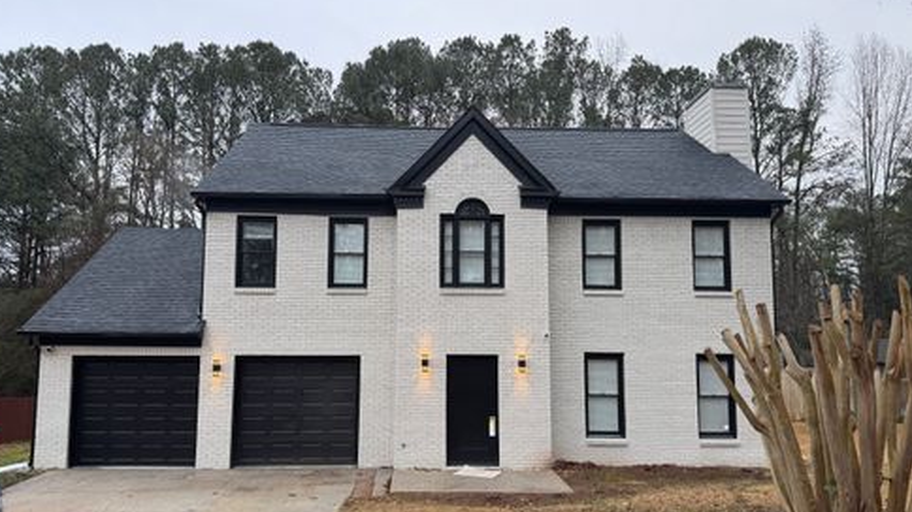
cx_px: 443
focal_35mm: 27
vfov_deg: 42.8
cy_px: 280
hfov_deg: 69.9
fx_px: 653
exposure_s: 1/121
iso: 80
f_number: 1.78
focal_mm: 6.76
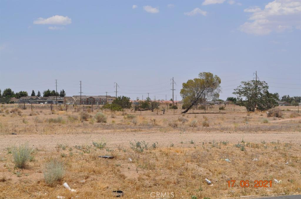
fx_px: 601
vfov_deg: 18.9
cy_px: 100
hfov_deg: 28.1
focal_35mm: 72
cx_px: 150
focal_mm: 48
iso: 200
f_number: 11
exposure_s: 1/500
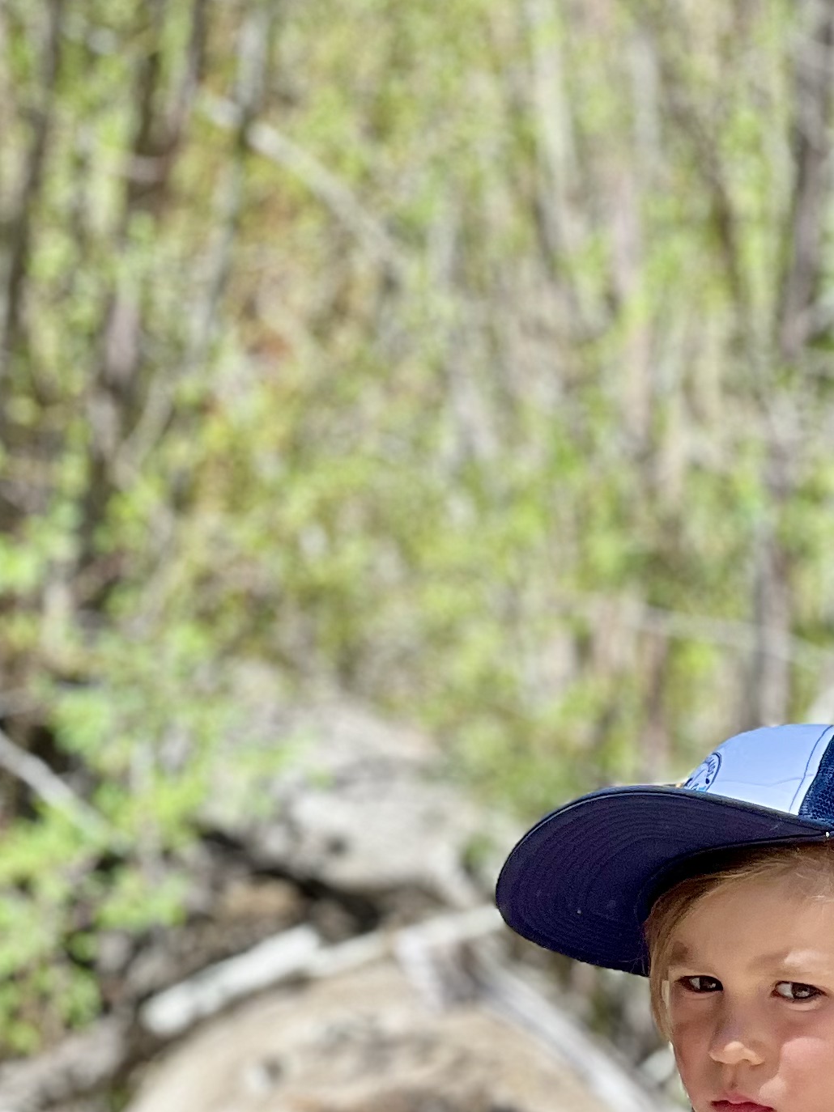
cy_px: 1165
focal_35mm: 226
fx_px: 7262
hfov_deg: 6.6
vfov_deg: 8.7
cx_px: 214
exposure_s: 1/233
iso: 25
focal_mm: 9
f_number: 2.8
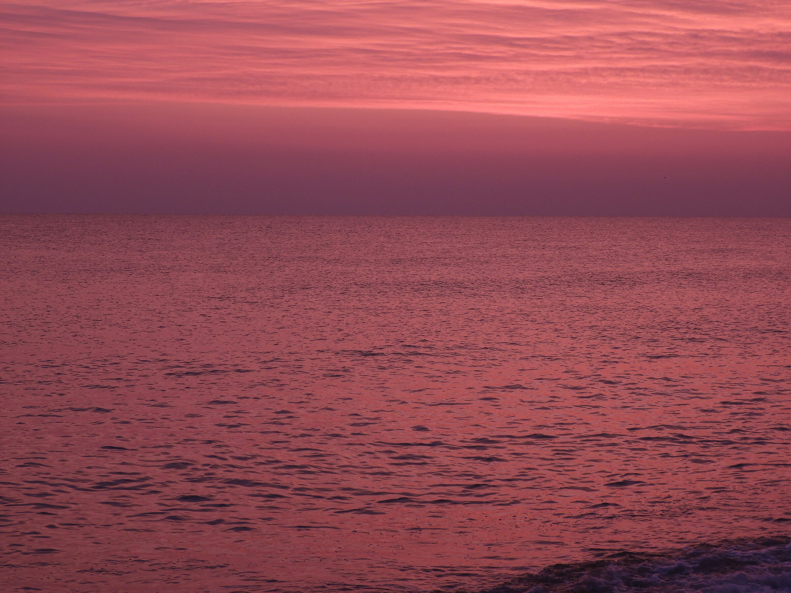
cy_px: 296
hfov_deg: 20.7
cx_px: 396
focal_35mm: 95
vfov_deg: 15.6
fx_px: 2171
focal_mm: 17
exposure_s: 1/80
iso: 100
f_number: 4.8
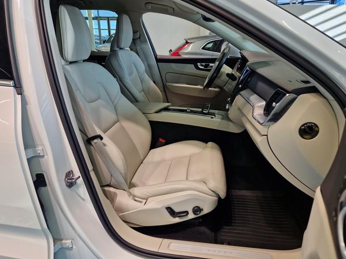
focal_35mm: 24
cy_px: 126
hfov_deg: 71.6
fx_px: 240
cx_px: 178
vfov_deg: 56.8
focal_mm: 5.4
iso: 50
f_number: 1.8
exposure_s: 1/100
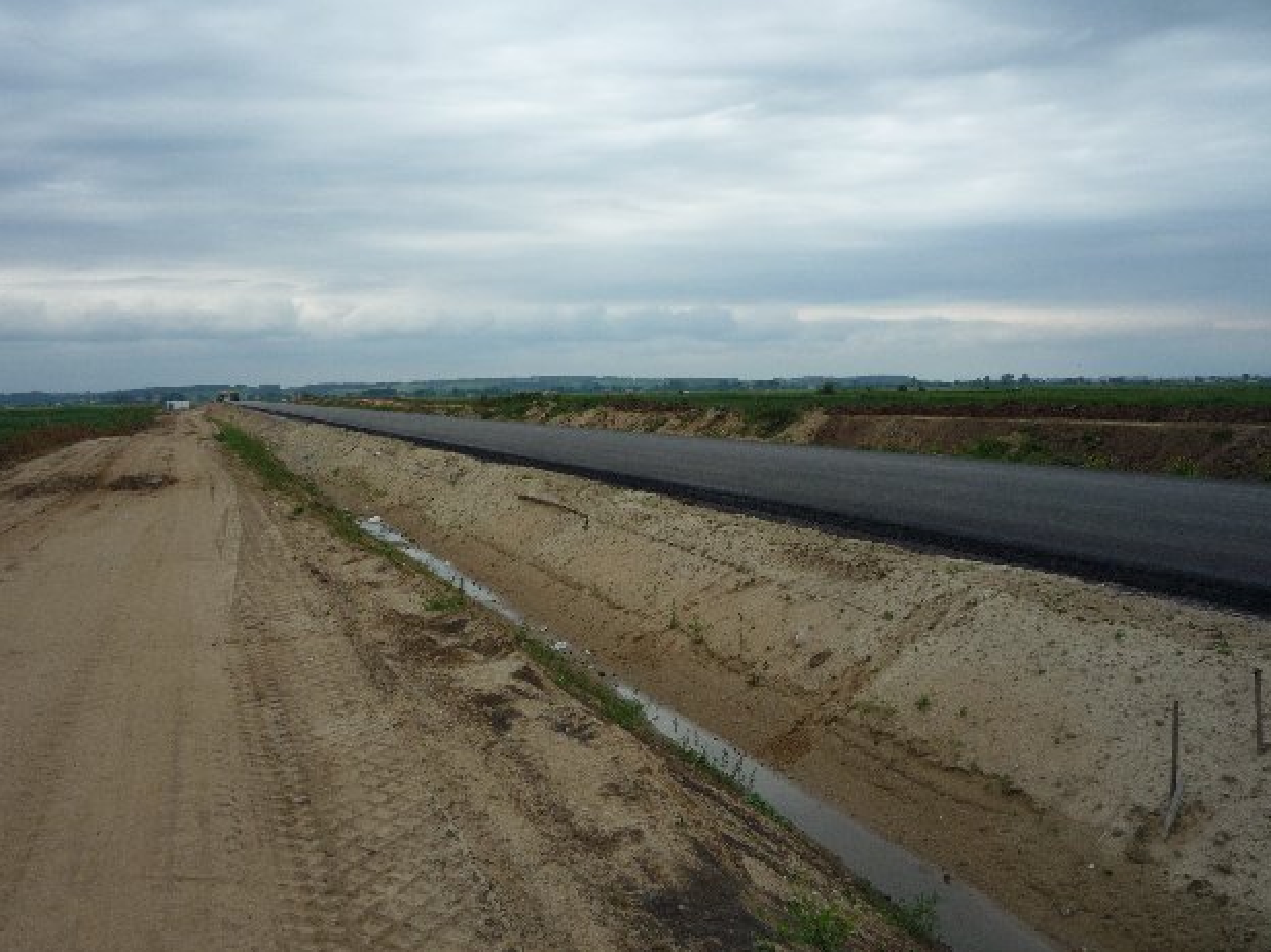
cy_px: 501
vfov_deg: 41.8
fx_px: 1248
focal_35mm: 34
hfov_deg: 54.0
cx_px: 619
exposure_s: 1/400
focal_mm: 5.2
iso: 100
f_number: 4.5
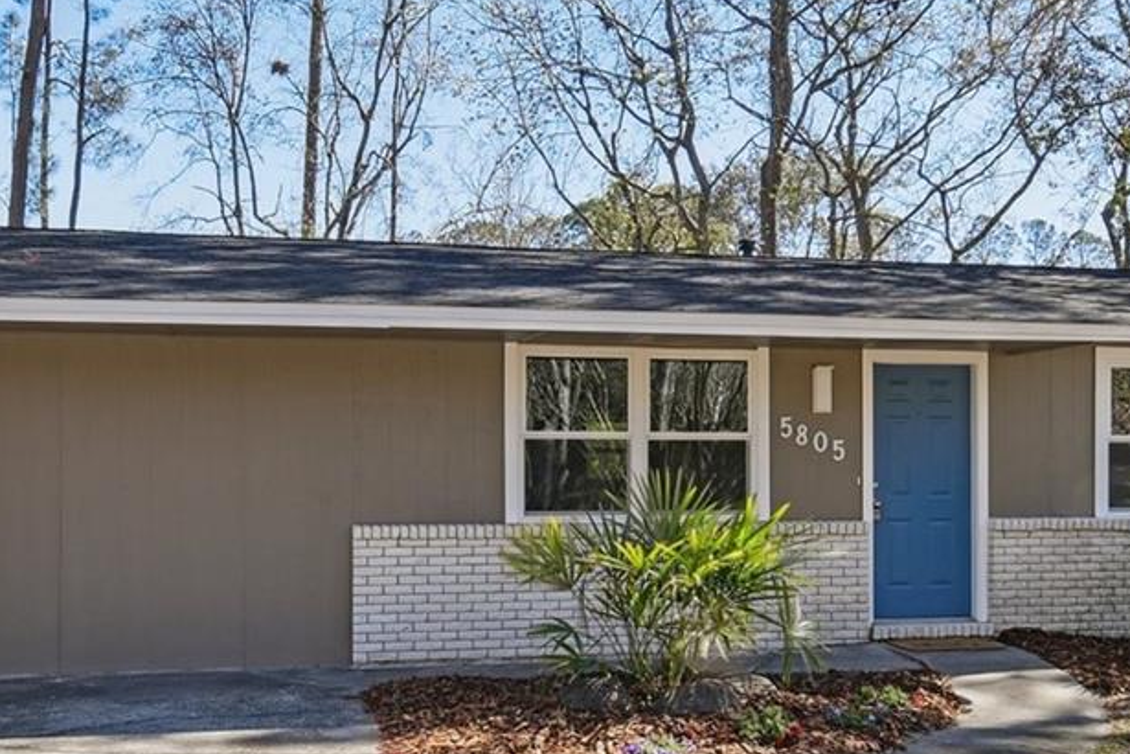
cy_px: 460
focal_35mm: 39
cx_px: 540
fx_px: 1224
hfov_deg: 49.5
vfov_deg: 34.1
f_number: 8
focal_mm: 10
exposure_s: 1/60
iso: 200
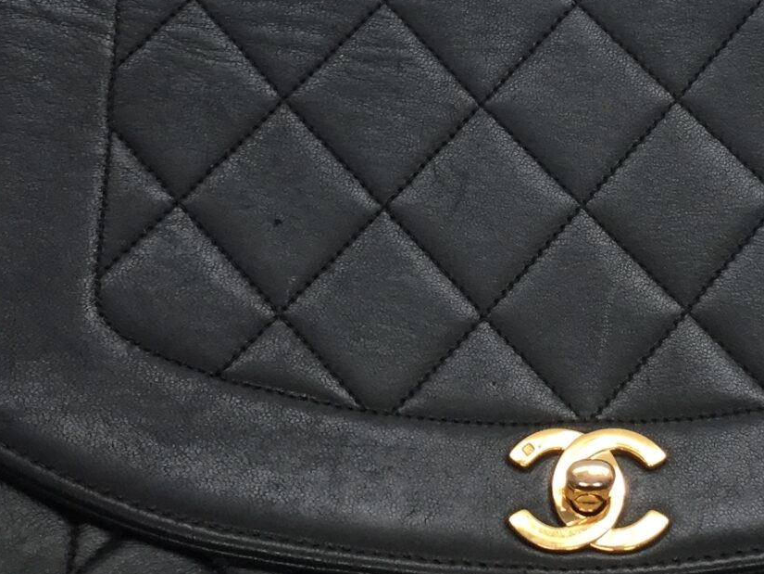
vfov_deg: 20.2
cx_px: 557
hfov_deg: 26.7
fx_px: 1589
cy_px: 97
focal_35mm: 72
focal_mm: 4.15
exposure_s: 1/30
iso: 32
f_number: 2.2
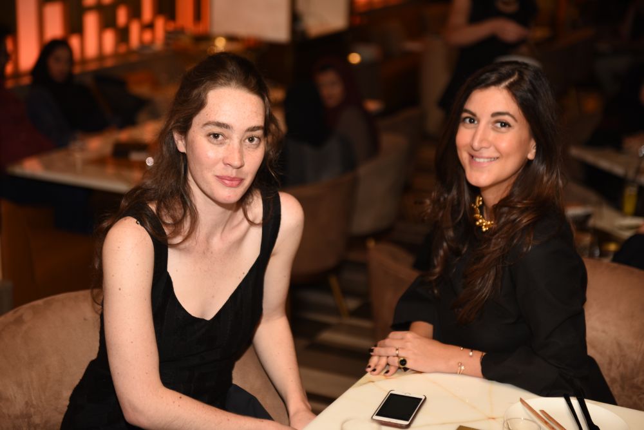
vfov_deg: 19.5
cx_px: 322
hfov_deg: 28.8
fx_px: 1252
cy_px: 215
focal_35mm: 70
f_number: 2.8
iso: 400
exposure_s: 1/60
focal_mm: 70
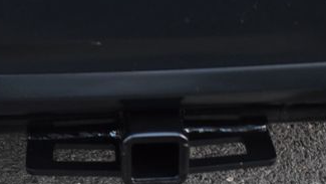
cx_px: 115
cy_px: 186
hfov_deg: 20.3
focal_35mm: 105
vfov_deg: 11.4
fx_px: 908
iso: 1600
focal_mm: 34
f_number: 4.5
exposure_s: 1/5
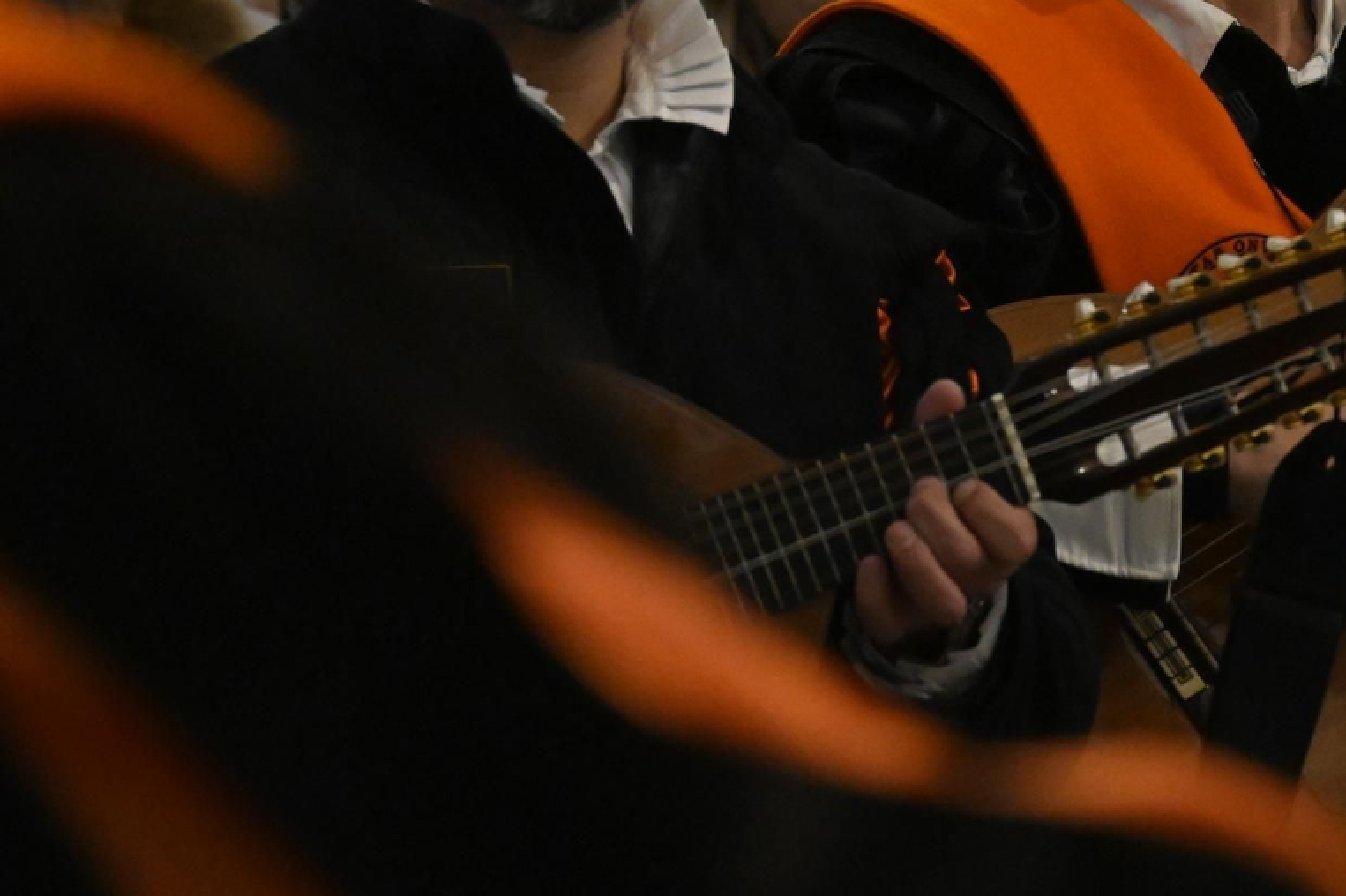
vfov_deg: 5.2
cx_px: 1185
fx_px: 9756
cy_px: 30
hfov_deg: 7.9
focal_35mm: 261
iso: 5000
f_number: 5
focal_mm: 83
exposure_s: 1/200
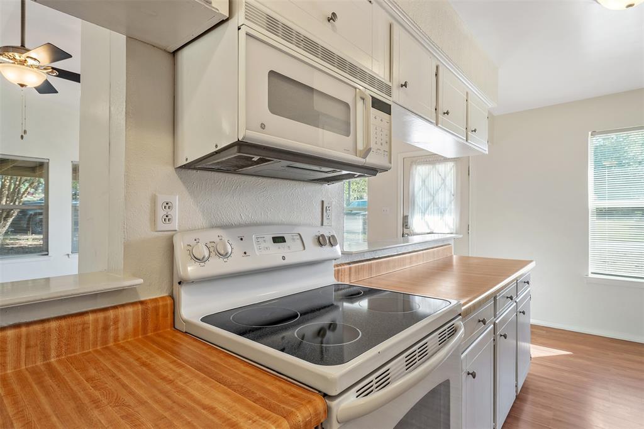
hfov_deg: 86.9
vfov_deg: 64.5
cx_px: 322
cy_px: 214
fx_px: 340
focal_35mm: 19
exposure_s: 1/30
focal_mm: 19
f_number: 8
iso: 800
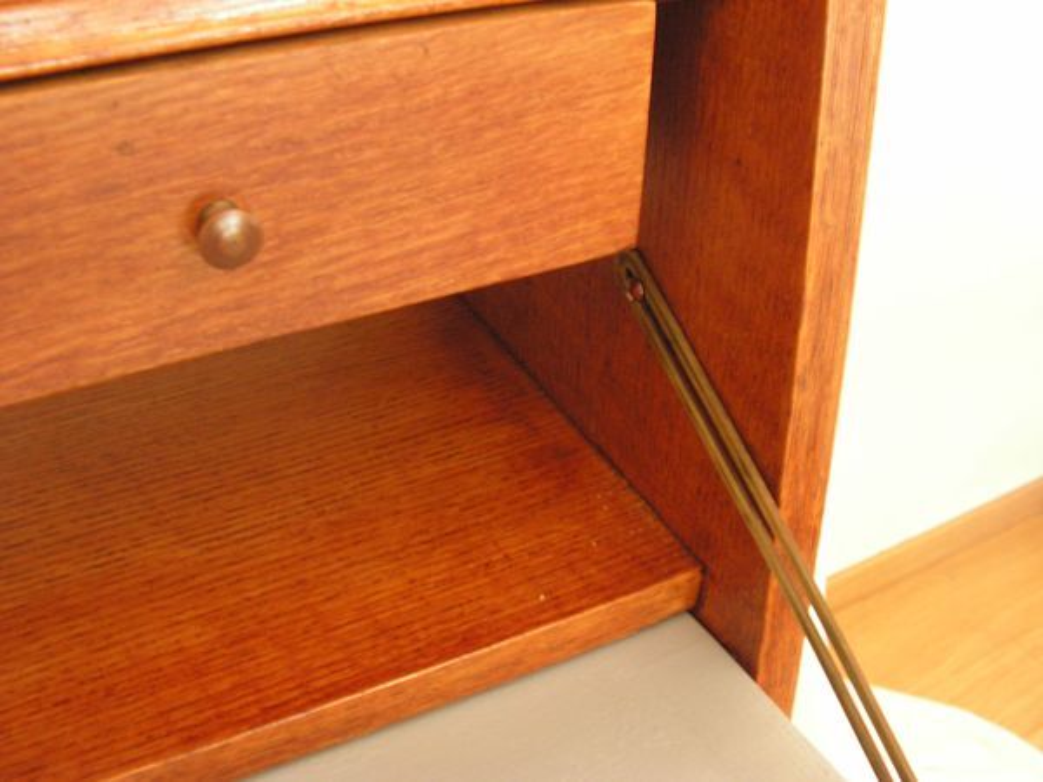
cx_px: 522
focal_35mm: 36
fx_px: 1085
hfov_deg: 51.4
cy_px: 391
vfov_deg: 39.7
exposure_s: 1/3
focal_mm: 6
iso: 200
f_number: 3.2
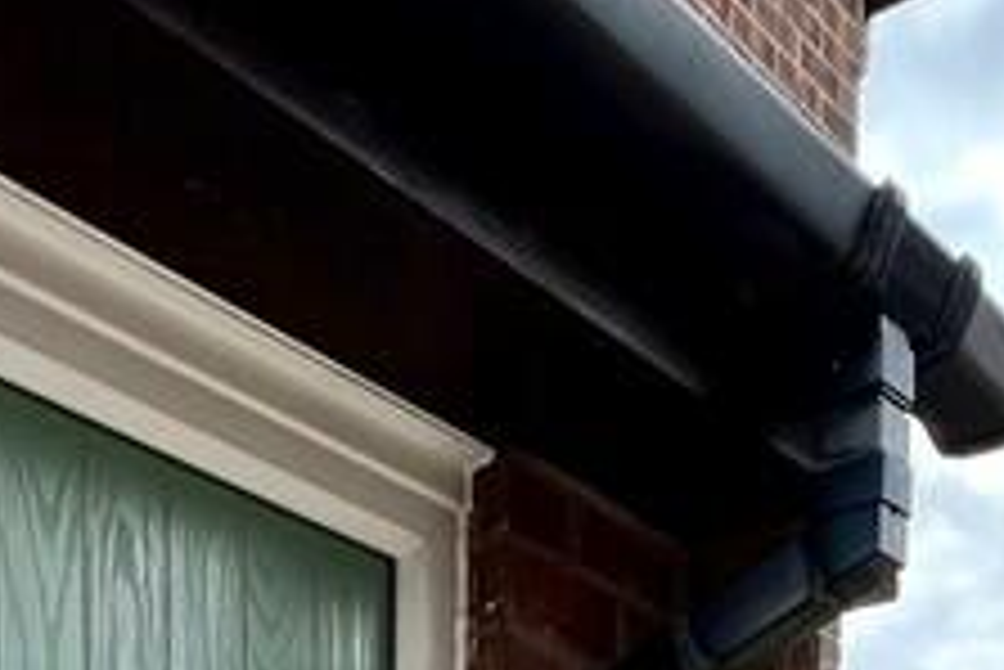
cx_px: 257
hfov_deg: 31.8
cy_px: 1502
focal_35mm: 62
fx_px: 1730
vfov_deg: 15.3
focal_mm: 1.57
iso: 32
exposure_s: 1/274
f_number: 1.8
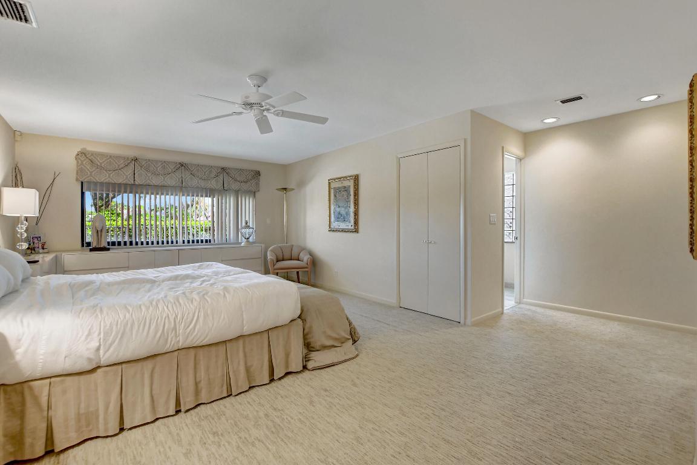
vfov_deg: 77.3
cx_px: 348
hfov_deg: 100.4
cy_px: 232
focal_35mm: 15
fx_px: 290
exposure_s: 1/13
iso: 1000
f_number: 8
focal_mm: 10
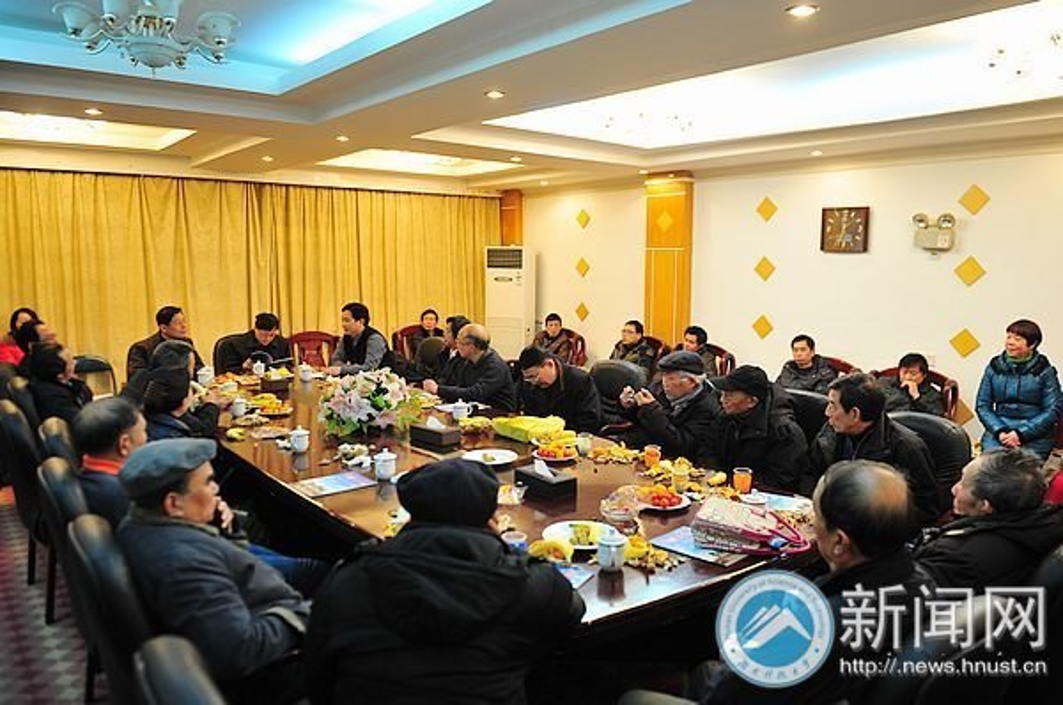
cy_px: 352
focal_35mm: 24
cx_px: 532
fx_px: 708
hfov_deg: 73.8
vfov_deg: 53.0
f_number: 3.2
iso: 1000
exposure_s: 1/30
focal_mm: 24
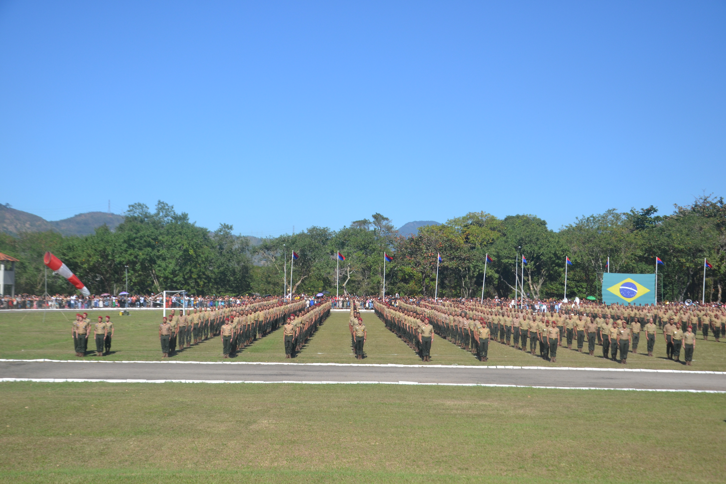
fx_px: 907
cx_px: 363
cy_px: 242
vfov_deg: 29.9
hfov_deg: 43.6
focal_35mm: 45
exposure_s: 1/1600
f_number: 6.3
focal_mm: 30
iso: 400
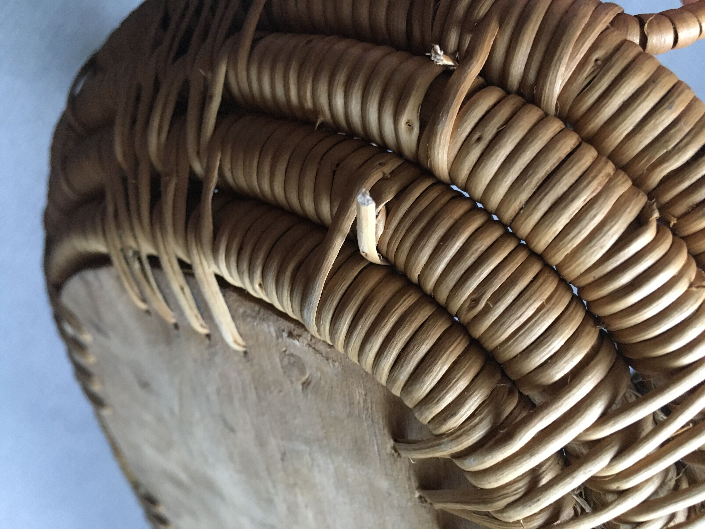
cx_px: 352
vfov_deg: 48.2
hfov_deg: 61.7
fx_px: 591
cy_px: 264
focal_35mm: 29
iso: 250
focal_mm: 4.15
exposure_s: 1/33
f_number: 2.2
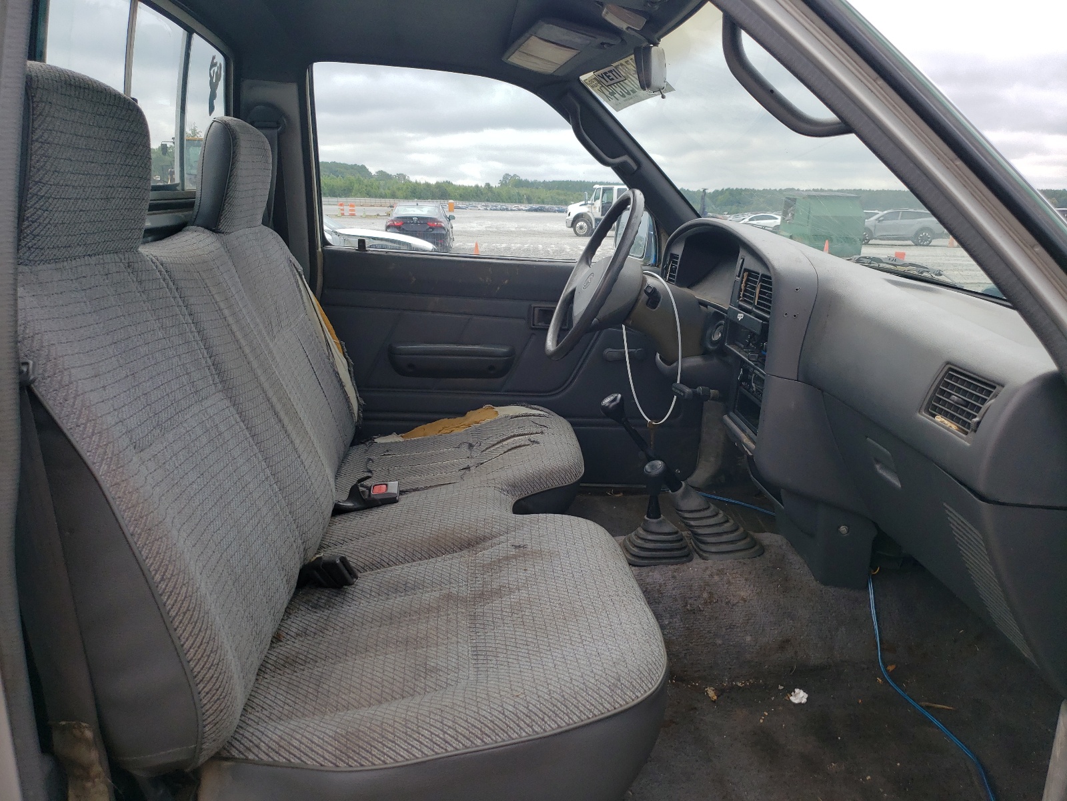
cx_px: 534
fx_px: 801
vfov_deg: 53.1
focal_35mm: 26
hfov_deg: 67.3
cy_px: 400
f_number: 1.5
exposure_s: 1/909
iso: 50
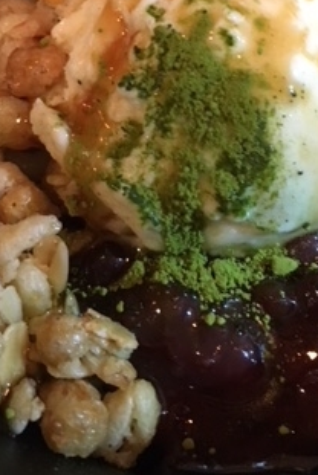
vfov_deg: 30.5
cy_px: 23
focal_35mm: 62
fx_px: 820
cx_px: 191
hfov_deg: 21.9
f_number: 2.2
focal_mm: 4.15
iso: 200
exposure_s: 1/17
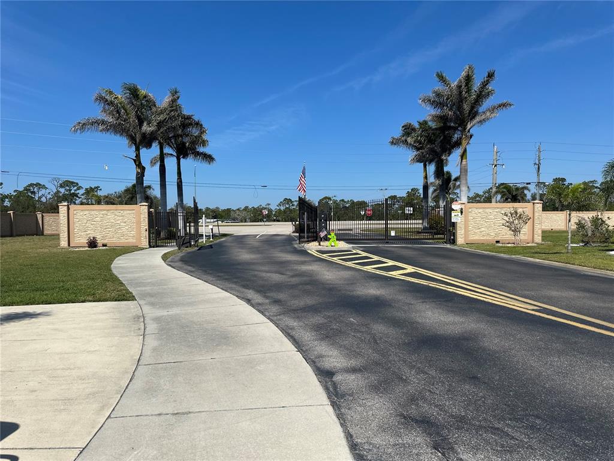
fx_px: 426
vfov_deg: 56.8
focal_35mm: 24
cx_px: 307
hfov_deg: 71.6
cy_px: 230
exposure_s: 1/7576
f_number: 1.78
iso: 80
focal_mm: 6.86
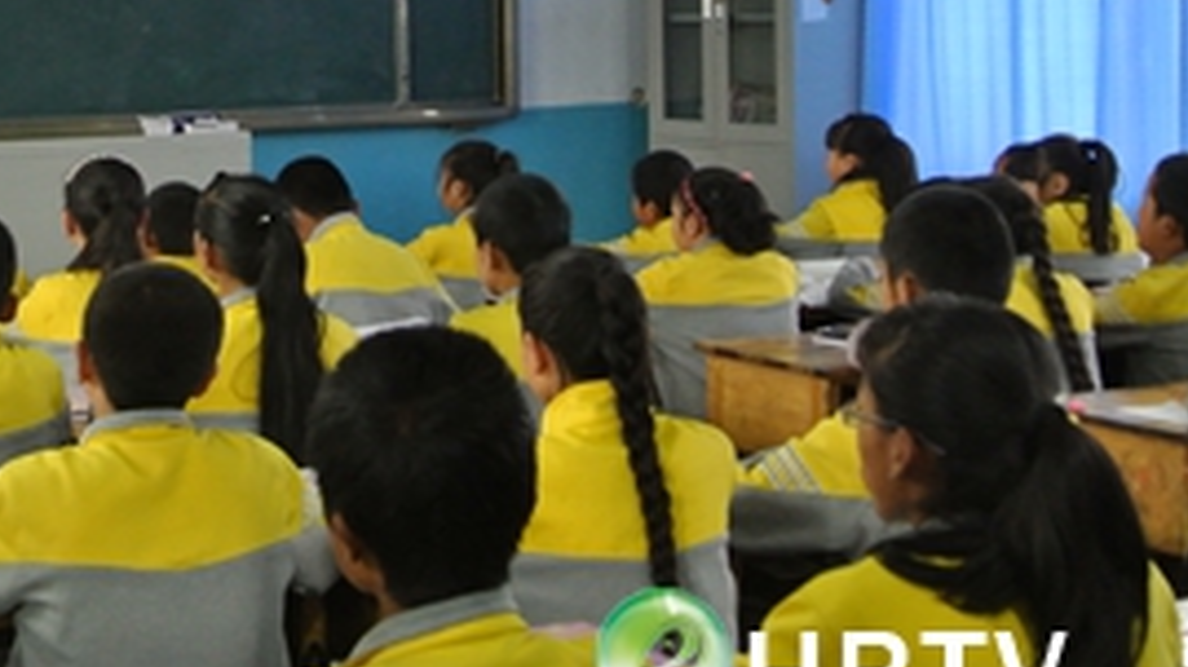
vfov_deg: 16.6
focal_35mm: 72
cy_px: 91
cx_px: 141
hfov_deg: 28.4
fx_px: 2267
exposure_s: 1/40
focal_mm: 13.6
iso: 800
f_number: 4
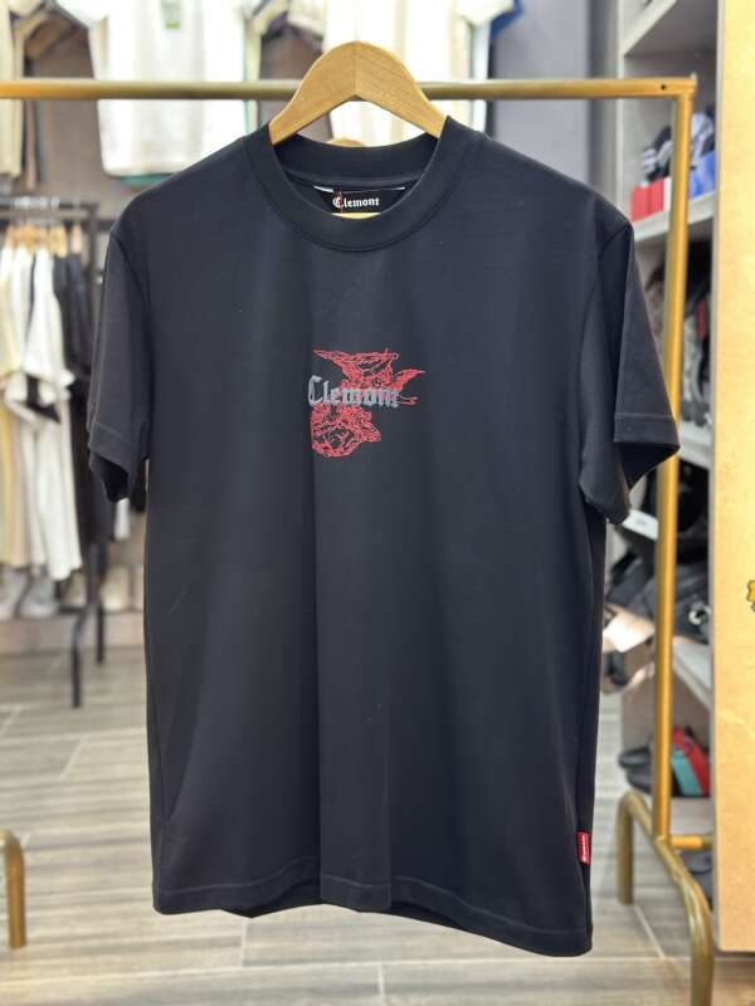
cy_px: 503
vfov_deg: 39.7
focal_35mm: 48
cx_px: 378
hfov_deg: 30.3
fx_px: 1396
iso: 400
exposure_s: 1/60
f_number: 1.78
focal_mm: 6.86
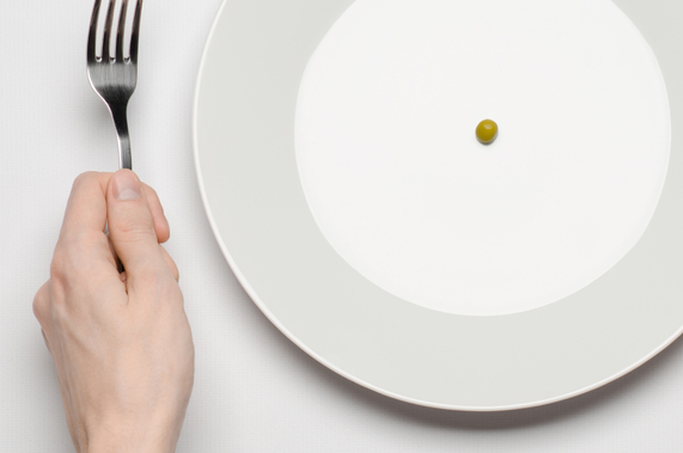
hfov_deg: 9.2
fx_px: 4222
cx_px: 473
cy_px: 186
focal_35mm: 223
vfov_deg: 6.1
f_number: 10
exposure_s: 1/160
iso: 100
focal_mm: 85
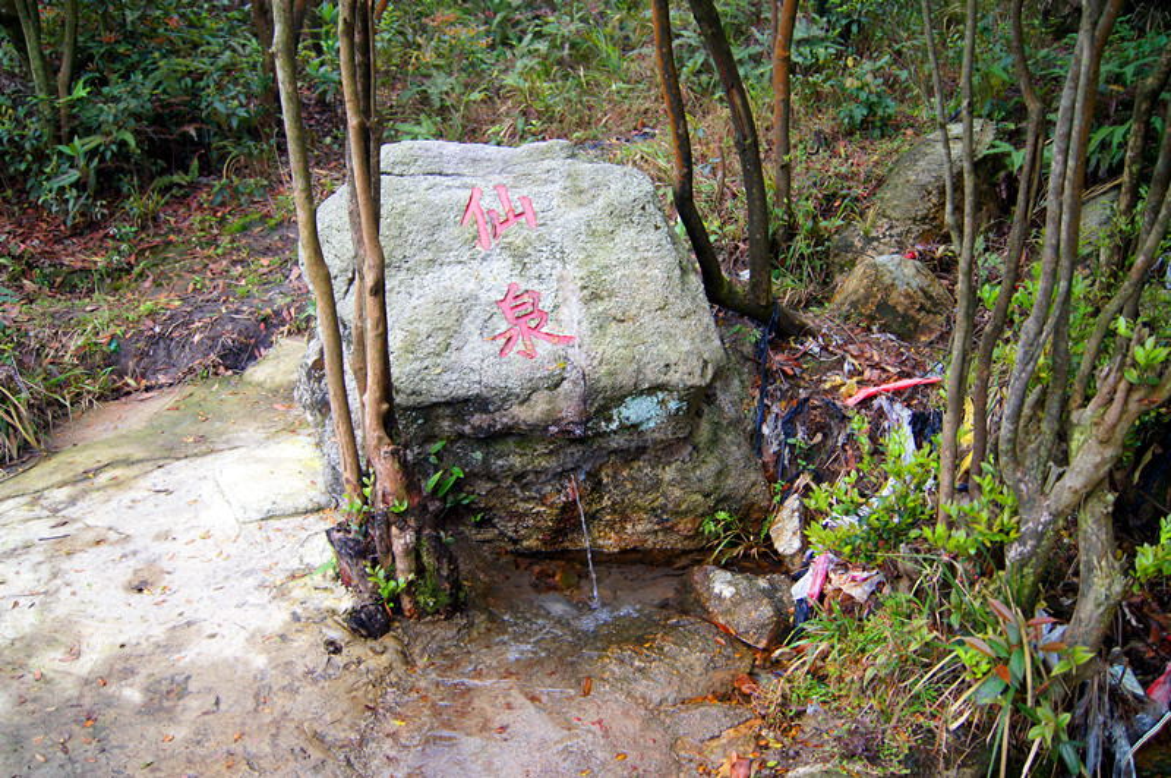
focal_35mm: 33
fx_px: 1072
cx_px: 586
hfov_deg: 57.3
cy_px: 389
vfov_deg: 39.9
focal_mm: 22
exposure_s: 1/160
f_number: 4
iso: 320
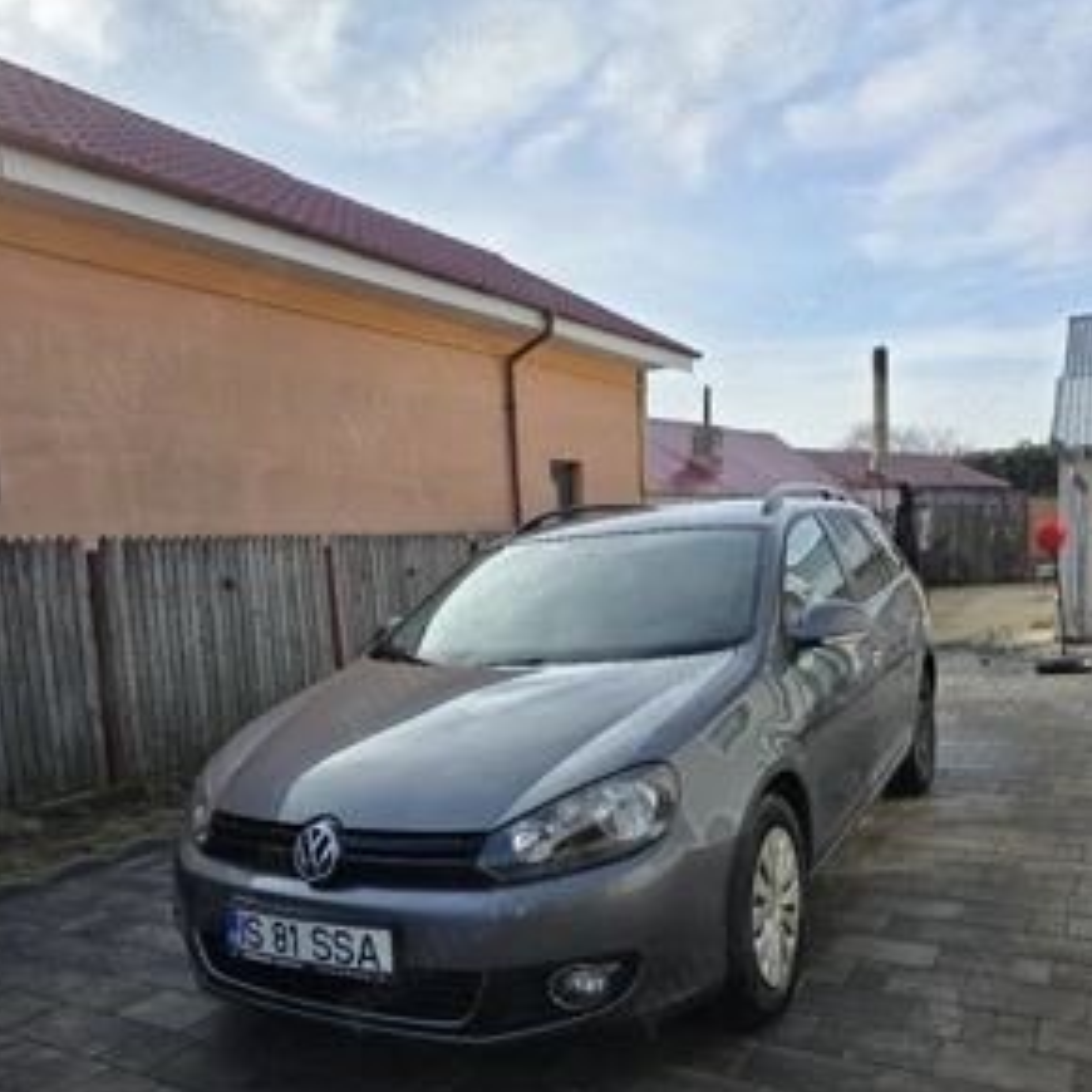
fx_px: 999
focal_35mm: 28
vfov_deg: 56.6
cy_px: 685
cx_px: 535
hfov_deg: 57.3
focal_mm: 6.3
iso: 80
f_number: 1.7
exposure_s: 1/10000
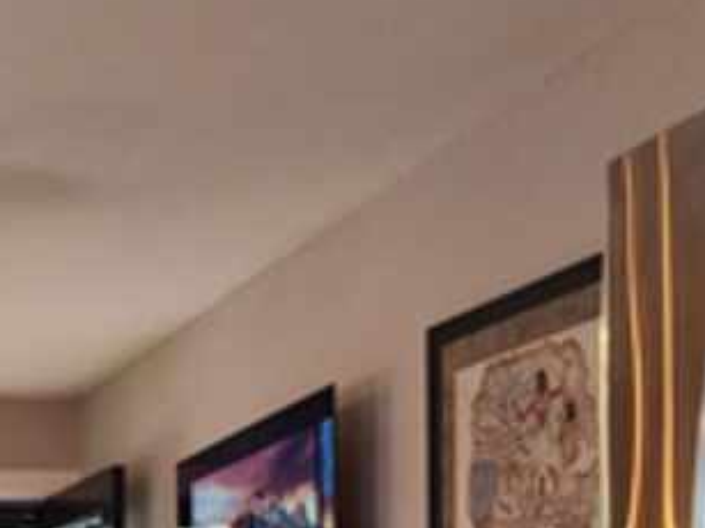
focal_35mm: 96
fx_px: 1954
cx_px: -154
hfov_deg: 19.2
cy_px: 863
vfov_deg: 14.1
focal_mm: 6.4
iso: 200
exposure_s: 1/120
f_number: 1.8
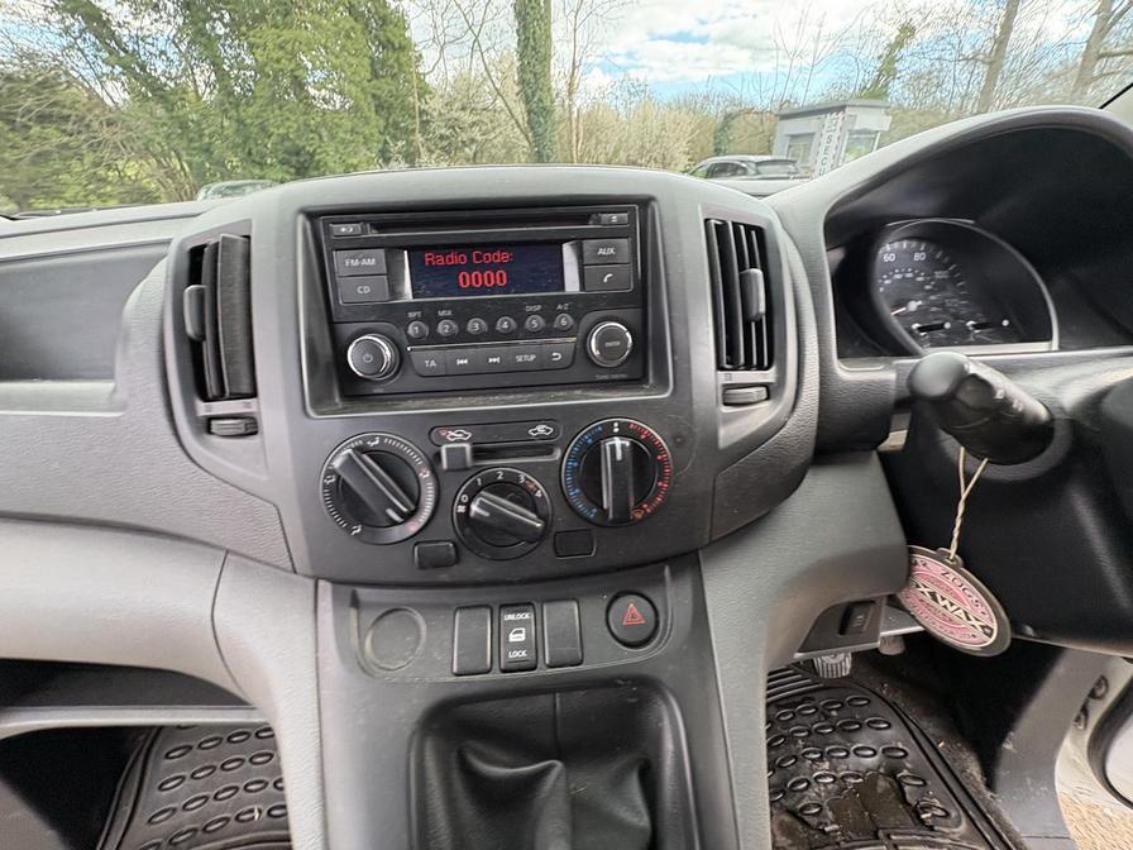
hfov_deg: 102.1
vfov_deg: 85.7
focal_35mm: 14
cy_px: 425
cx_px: 566
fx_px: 458
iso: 200
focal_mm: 2.22
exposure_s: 1/99
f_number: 2.2
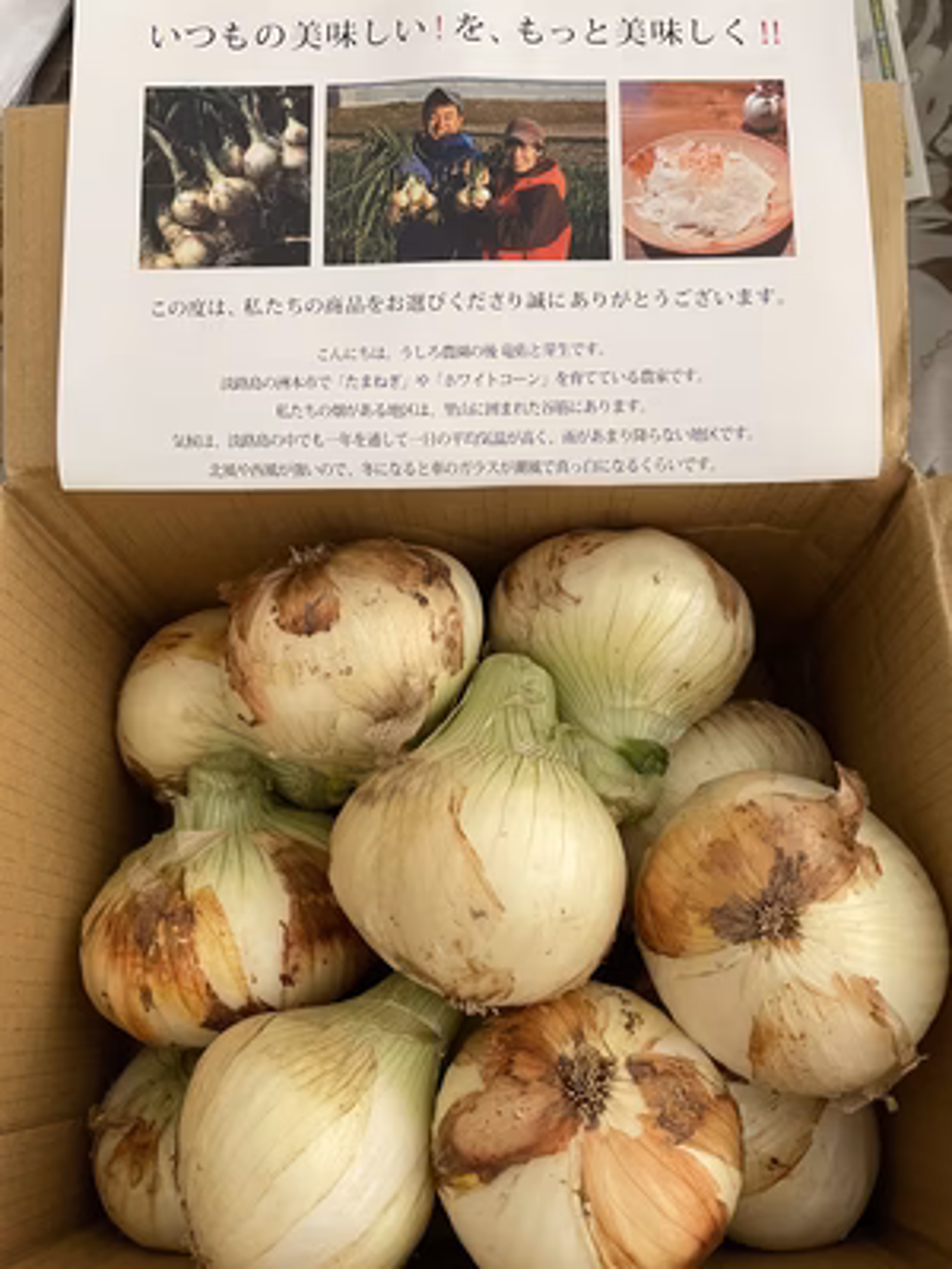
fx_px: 953
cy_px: 634
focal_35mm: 26
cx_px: 476
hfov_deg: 53.1
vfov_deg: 67.3
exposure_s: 1/60
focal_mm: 4.2
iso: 250
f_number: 1.6
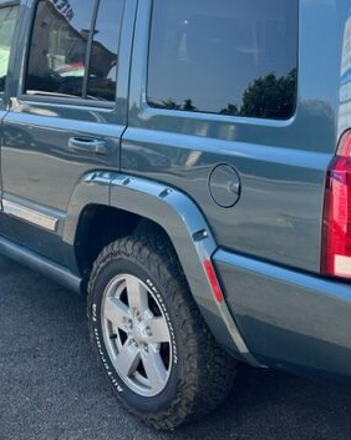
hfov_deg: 32.3
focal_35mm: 46
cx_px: 246
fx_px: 598
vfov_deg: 40.2
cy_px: 186
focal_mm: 5.7
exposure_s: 1/743
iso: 50
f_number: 1.5
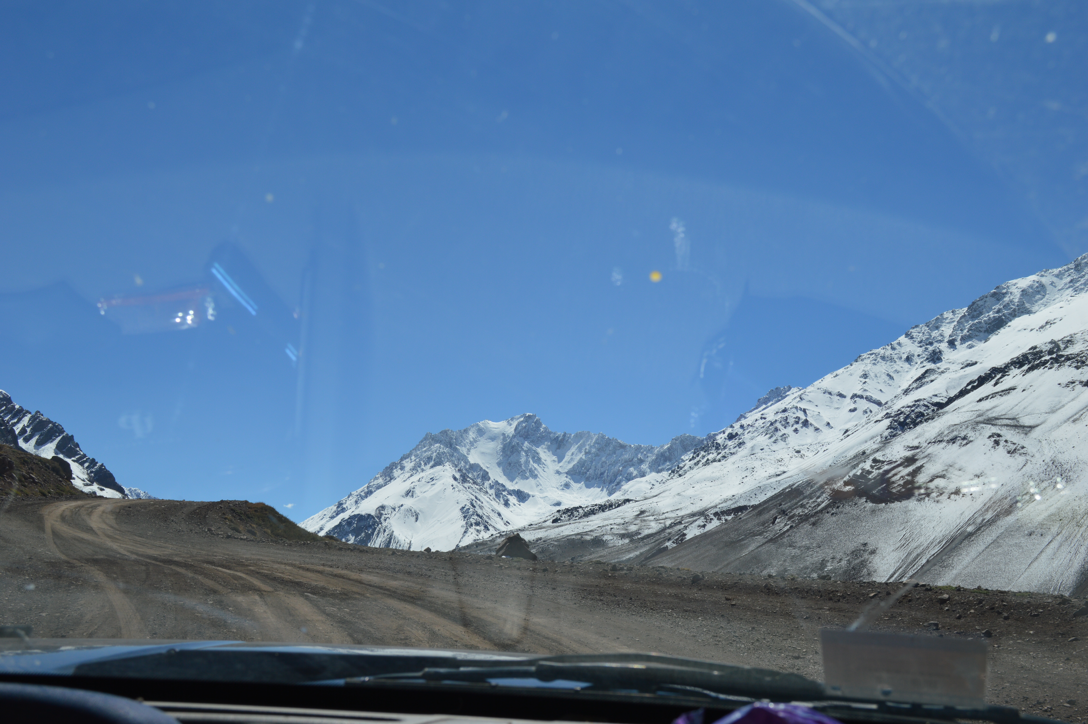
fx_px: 1178
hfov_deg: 49.6
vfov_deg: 34.1
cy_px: 362
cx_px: 544
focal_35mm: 39
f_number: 10
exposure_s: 1/400
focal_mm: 26
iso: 100
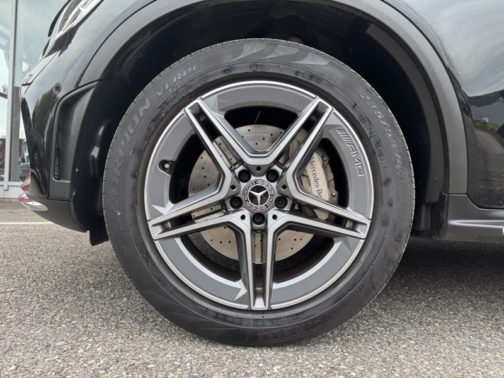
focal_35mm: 24
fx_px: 349
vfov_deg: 56.8
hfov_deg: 71.6
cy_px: 189
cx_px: 252
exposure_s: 1/121
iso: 64
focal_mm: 6.76
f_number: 1.78
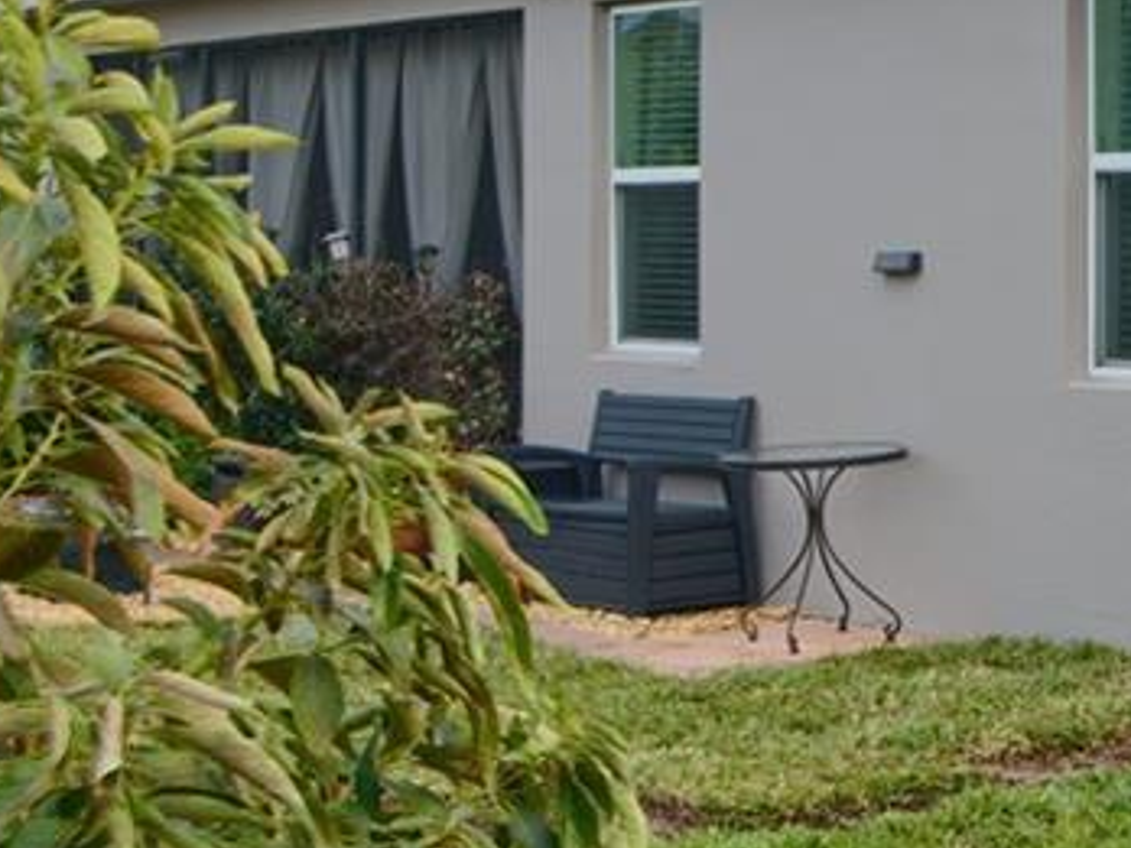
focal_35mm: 93
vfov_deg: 15.8
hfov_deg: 19.8
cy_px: 156
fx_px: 3039
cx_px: 1355
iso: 50
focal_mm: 14
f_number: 6.7
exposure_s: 1/15
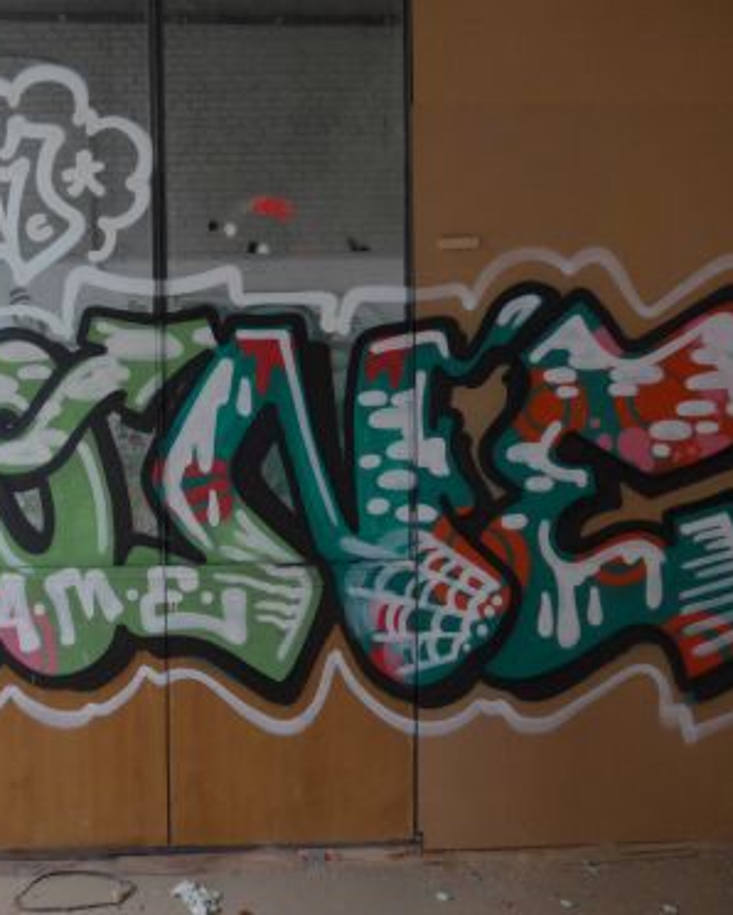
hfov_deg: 38.3
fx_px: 1030
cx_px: 192
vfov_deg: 47.9
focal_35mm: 38
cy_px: 456
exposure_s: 1/13
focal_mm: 6
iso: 400
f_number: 2
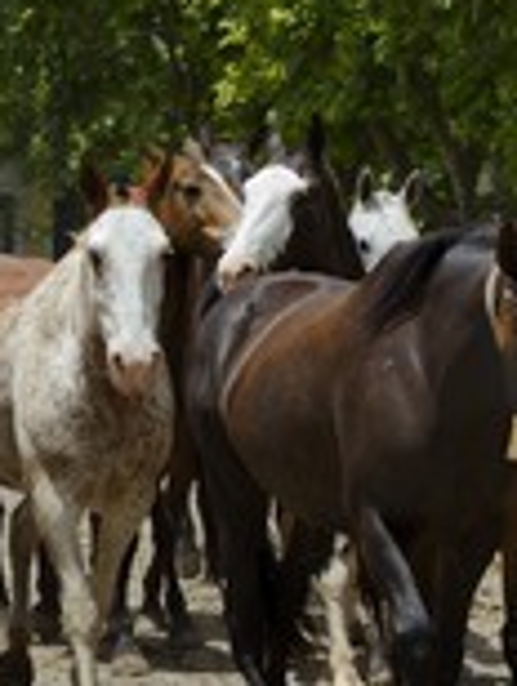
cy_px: 347
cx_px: 392
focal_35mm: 183
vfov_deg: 10.8
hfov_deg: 8.1
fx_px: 3634
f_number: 9
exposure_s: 1/500
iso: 400
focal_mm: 70
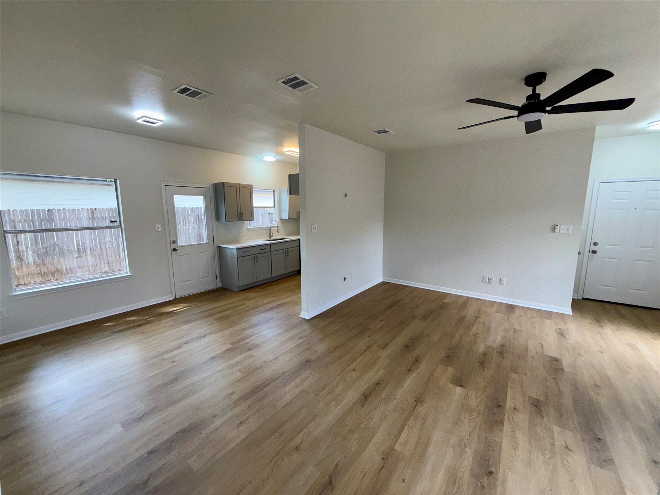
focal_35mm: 14
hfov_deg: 102.1
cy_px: 248
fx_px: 267
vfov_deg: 85.7
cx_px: 330
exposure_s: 1/122
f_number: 2.2
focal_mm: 2.22
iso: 40
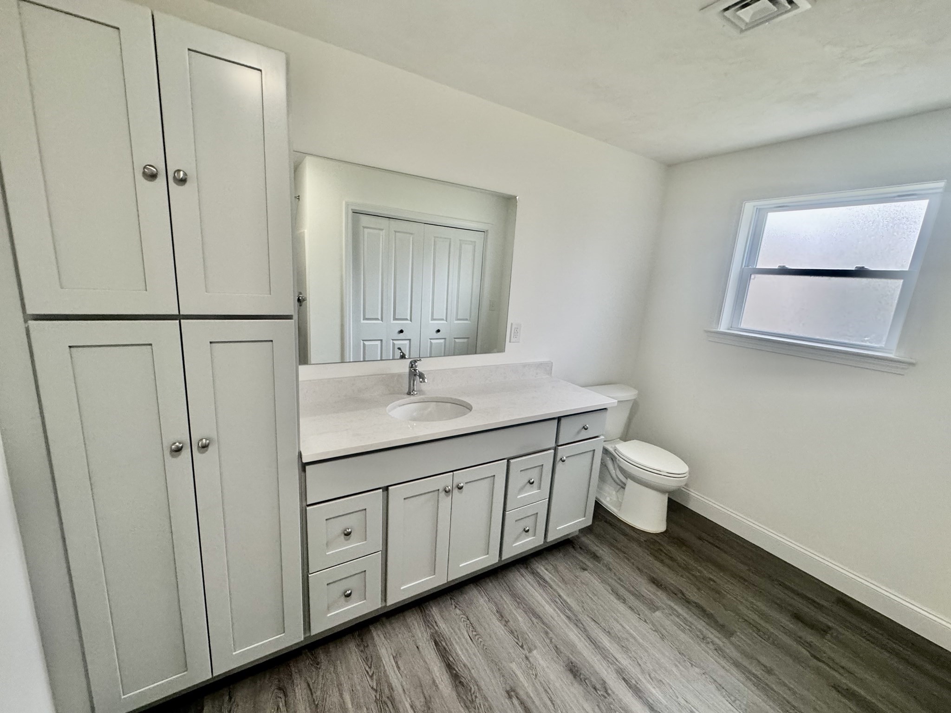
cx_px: 476
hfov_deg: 102.1
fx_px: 385
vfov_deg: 85.7
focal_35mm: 14
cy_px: 356
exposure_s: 1/60
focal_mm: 2.22
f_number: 2.2
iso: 250
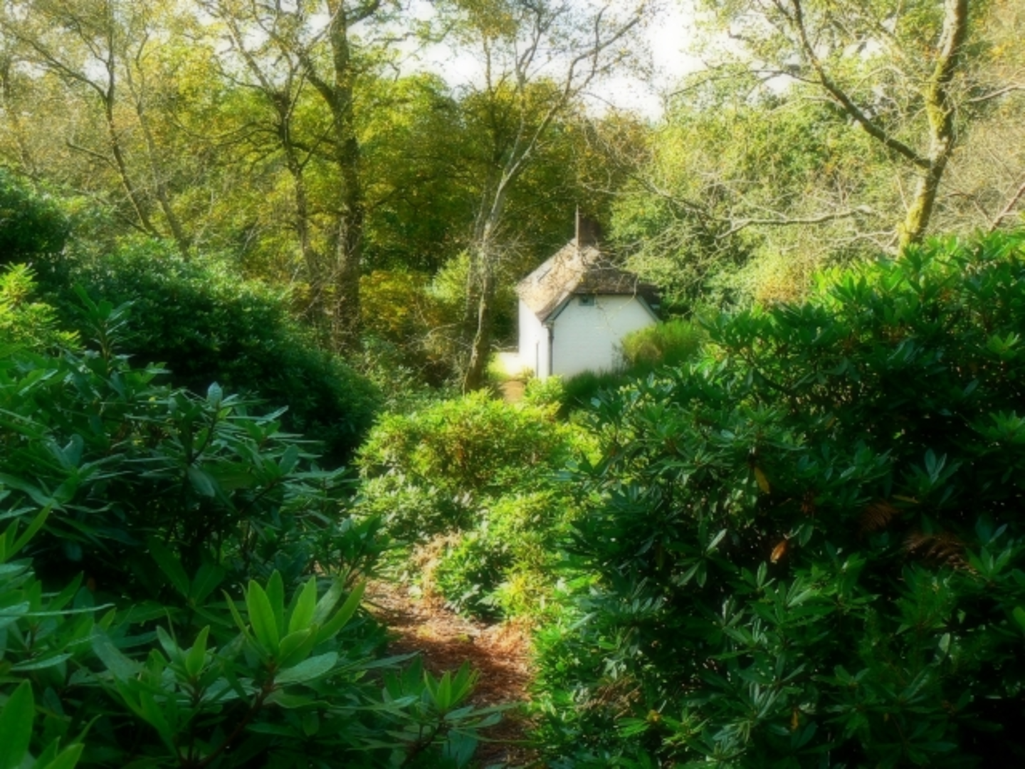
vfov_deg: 39.7
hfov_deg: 51.4
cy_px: 384
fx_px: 1066
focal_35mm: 36
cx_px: 512
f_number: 5
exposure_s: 1/100
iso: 80
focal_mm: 6
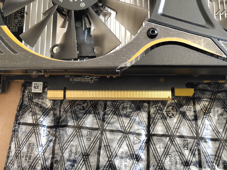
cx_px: 114
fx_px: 197
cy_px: 85
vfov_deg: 46.8
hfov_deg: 60.0
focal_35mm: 30
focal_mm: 4.35
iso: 716
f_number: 1.8
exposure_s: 1/33
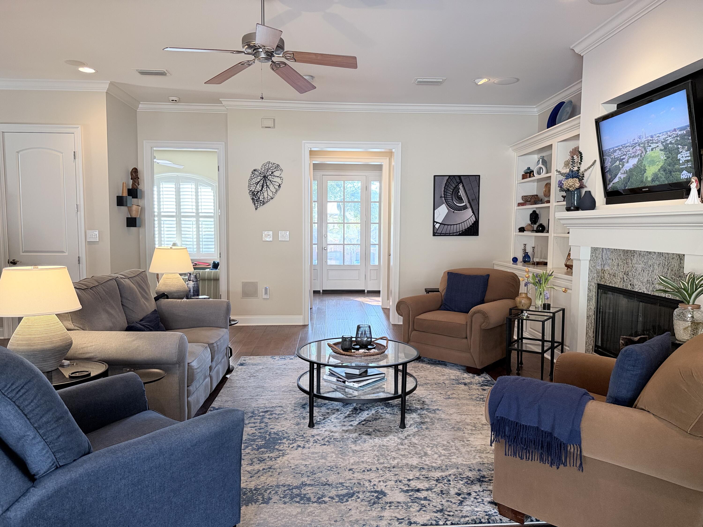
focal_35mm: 24
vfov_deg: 56.8
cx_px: 352
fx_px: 487
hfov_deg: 71.6
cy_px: 264
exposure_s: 1/60
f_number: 1.78
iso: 250
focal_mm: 6.76
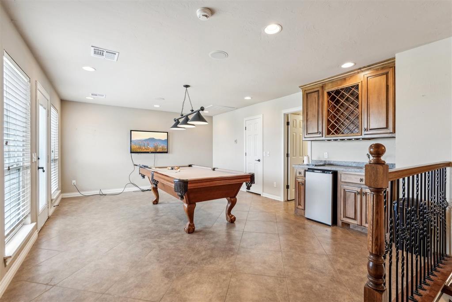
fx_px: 201
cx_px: 226
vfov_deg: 73.7
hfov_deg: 96.7
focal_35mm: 16
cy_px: 151
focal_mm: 16
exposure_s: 1/5
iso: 400
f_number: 8
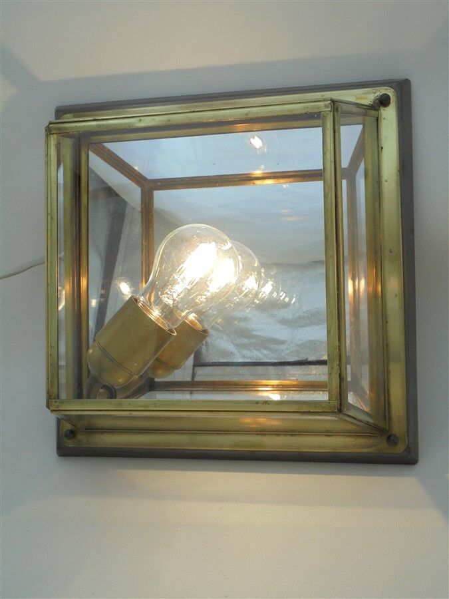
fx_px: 744
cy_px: 300
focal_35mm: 43
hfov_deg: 33.6
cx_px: 224
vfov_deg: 43.9
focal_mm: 7.8
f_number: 4.5
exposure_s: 1/125
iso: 100
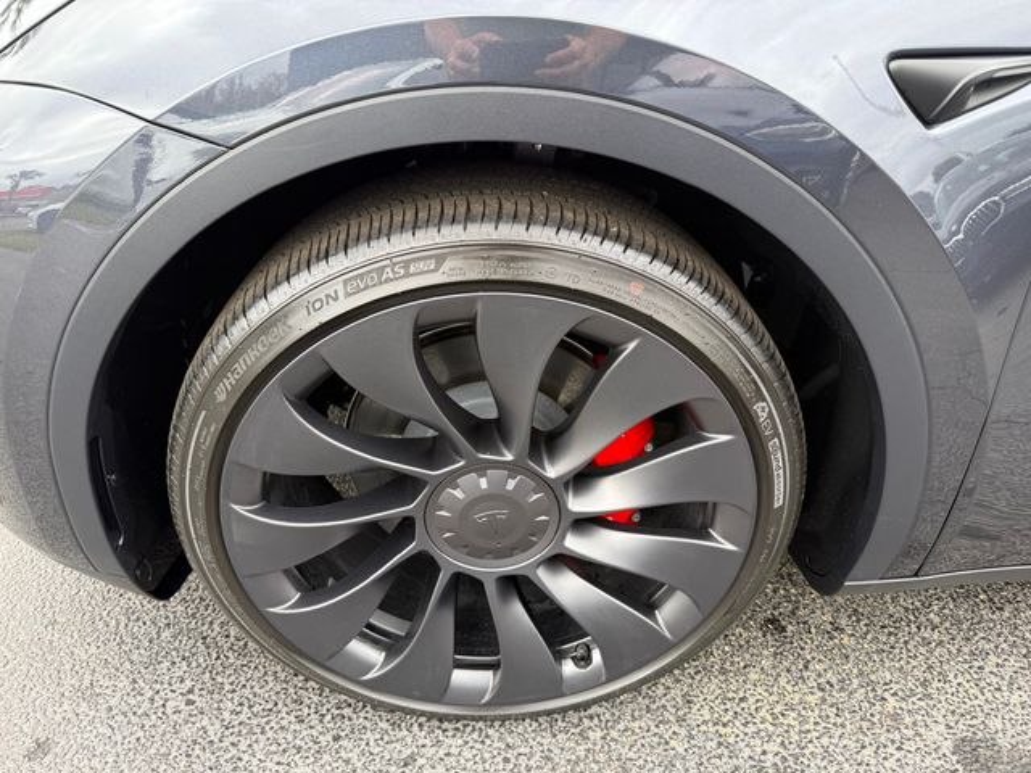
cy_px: 386
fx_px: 715
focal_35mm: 24
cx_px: 516
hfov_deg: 71.6
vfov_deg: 56.8
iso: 100
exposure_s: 1/299
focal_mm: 6.76
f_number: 1.78
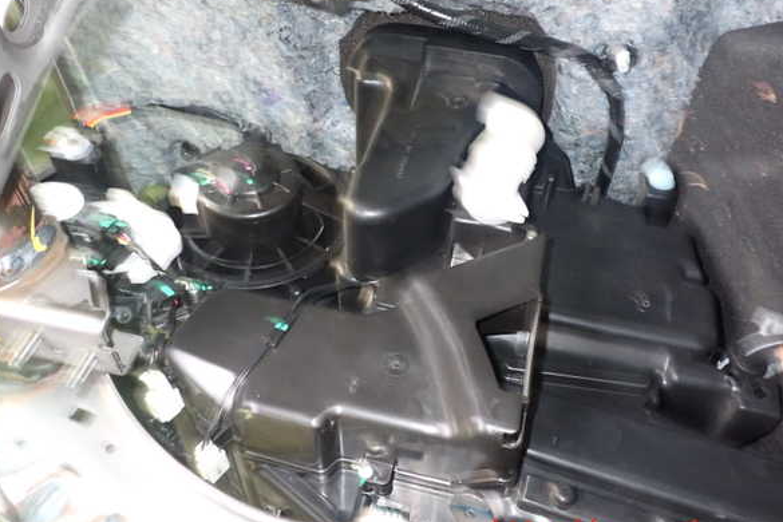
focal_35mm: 32
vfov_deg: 41.1
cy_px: 249
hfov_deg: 58.7
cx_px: 394
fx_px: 696
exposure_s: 1/3
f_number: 6.3
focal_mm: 5.4
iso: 800
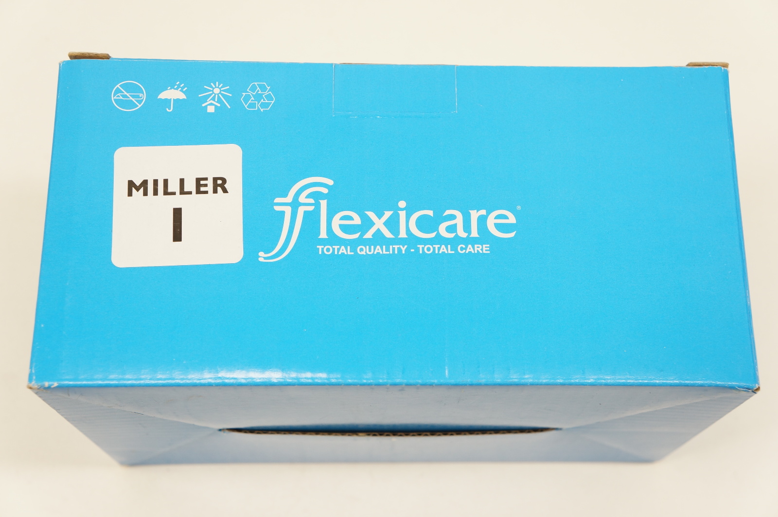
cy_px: 258
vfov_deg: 26.4
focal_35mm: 51
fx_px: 1101
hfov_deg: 38.9
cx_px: 389
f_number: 6.3
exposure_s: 1/60
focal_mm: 34
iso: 400
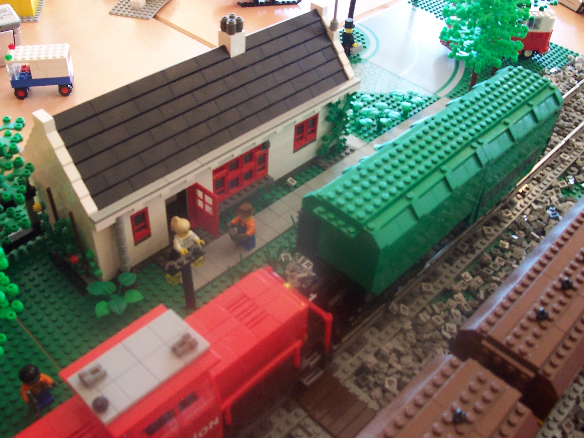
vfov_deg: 38.7
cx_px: 292
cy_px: 219
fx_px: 624
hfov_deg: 50.1
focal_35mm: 37
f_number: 2.8
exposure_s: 1/15
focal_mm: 5.6
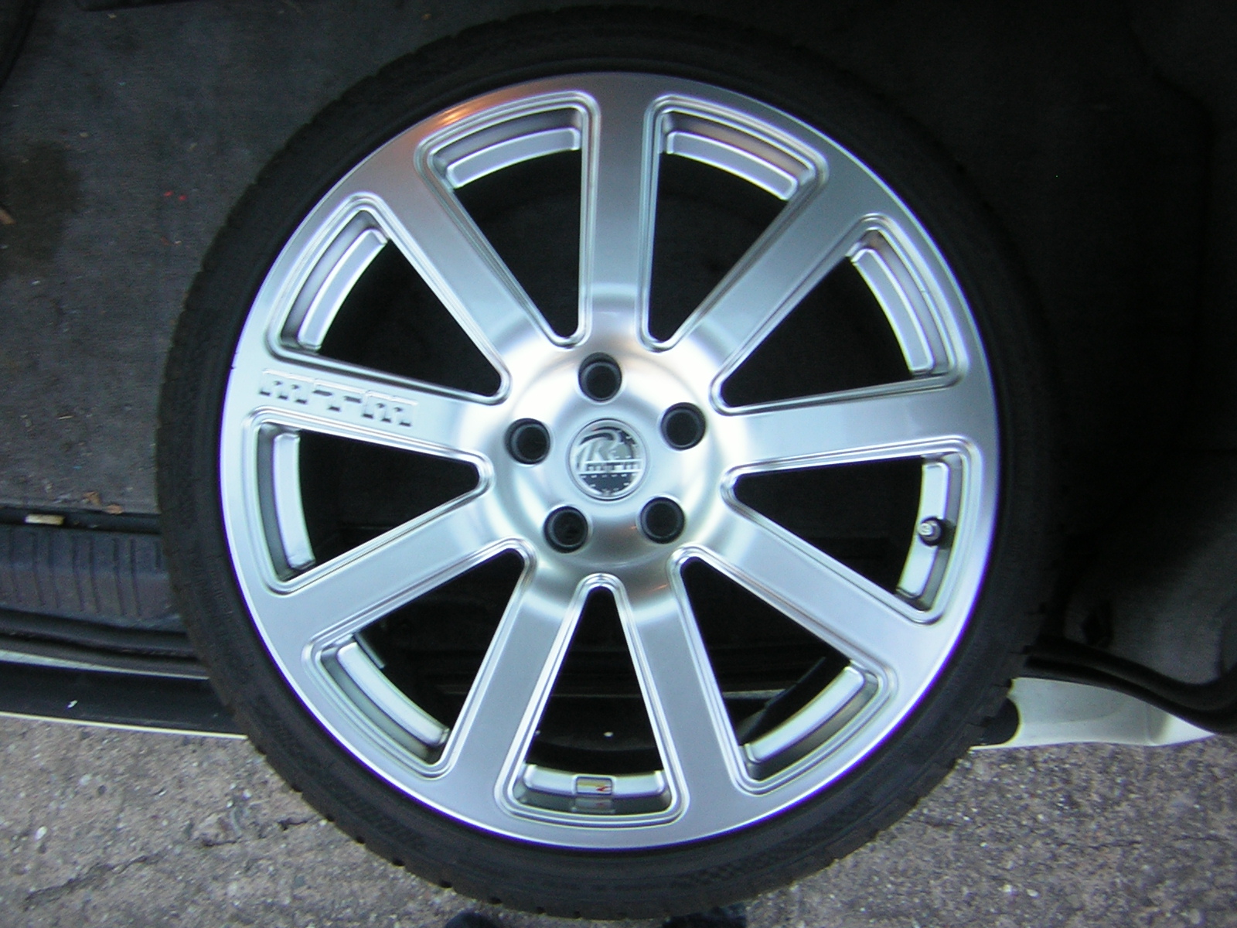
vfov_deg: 39.7
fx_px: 1286
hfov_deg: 51.4
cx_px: 618
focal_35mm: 36
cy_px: 464
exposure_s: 1/30
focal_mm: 4.7
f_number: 2.6
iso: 50
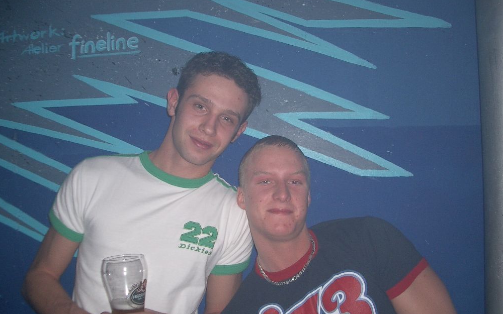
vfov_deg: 33.5
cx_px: 256
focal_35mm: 38
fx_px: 521
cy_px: 187
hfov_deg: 51.5
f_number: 2.6
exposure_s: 1/40
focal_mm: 5.8
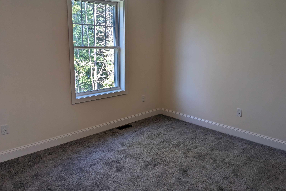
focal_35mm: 29
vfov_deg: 44.9
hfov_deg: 63.7
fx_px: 230
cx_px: 146
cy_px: 91
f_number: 1.73
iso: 67
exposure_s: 1/120
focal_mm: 4.38
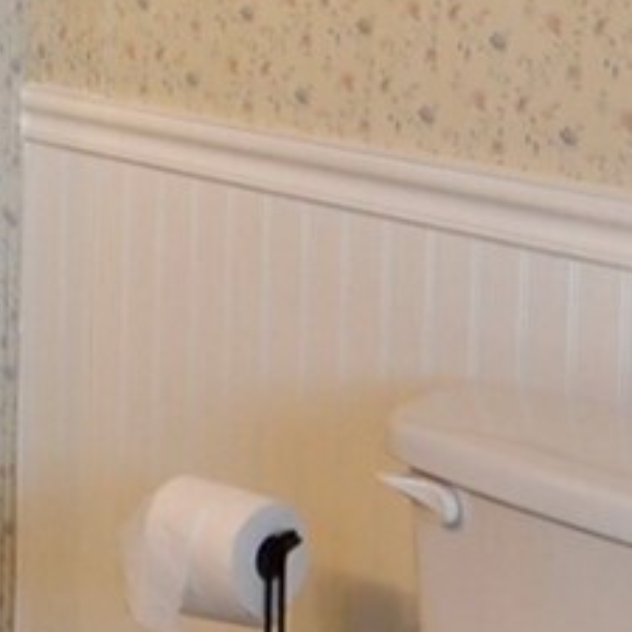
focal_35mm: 96
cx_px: -692
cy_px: -105
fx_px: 1983
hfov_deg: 14.5
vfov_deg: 17.4
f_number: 3.5
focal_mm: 10
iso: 400
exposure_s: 1/25
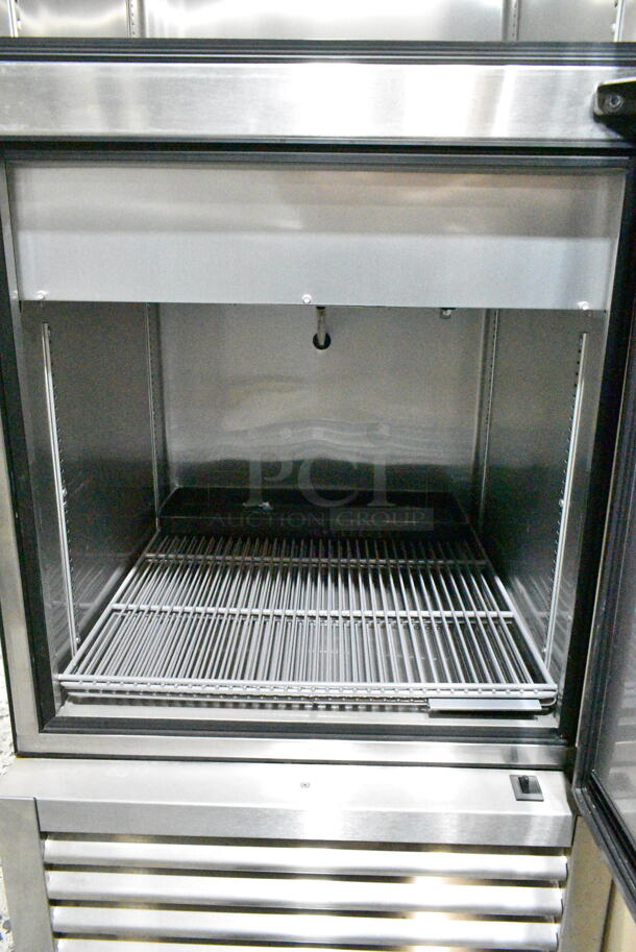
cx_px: 318
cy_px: 476
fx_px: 714
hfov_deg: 48.0
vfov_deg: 67.3
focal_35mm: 27
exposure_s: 1/320
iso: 25600
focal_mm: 18
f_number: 9
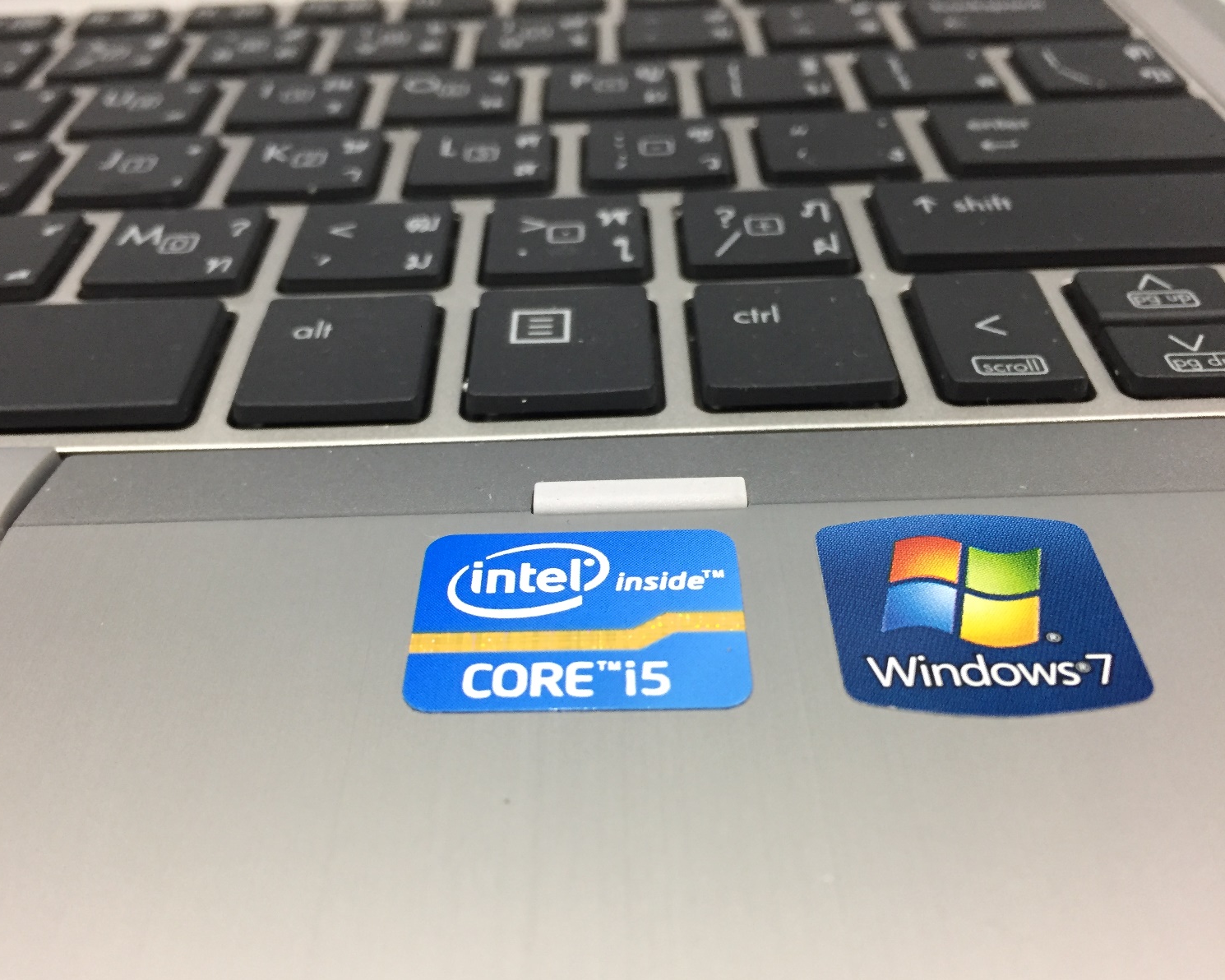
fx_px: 1124
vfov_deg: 47.1
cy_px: 500
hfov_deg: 57.1
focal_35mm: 31
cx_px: 556
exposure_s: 1/33
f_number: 2.2
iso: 200
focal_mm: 4.15
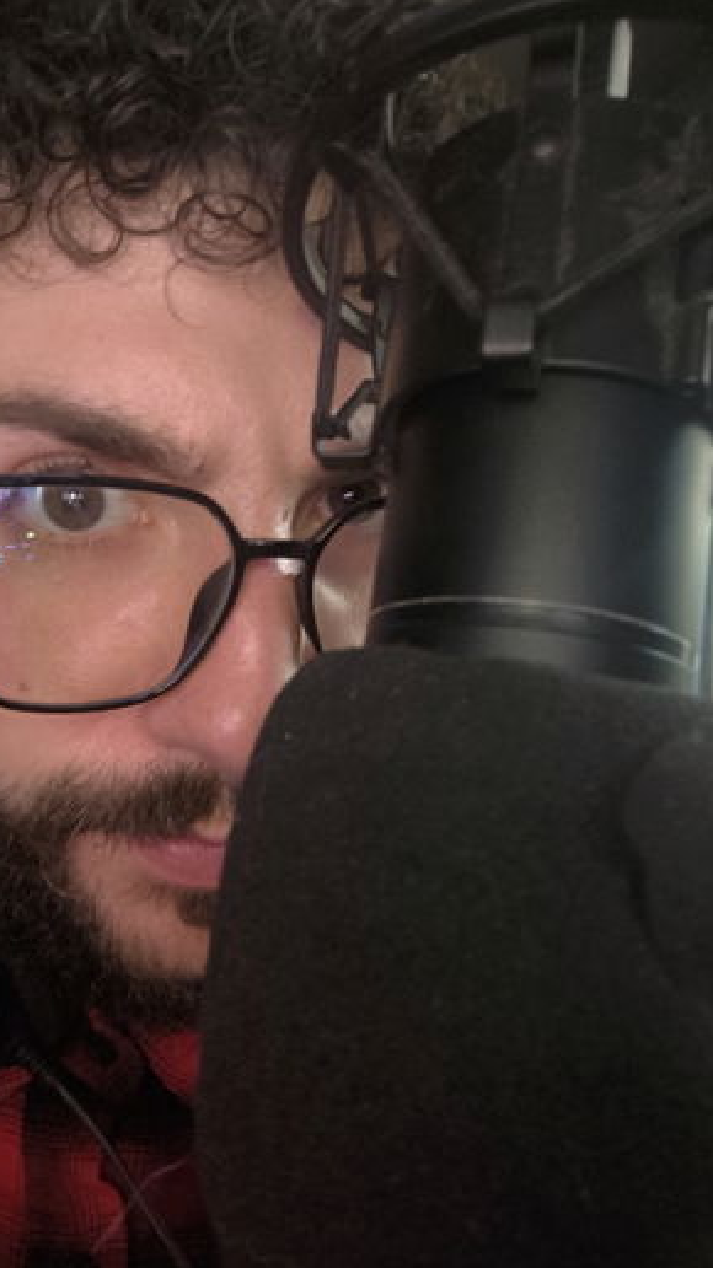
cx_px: 226
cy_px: 630
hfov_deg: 42.2
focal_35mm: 27
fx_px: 908
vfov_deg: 69.9
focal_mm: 3.27
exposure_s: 1/14.3
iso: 1000
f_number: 2.4
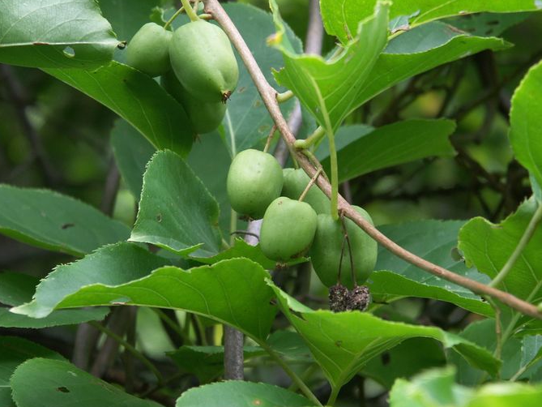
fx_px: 2772
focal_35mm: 177
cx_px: 258
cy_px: 195
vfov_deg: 8.4
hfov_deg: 11.2
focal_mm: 40.61
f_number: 3.2
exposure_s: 1/50
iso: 100
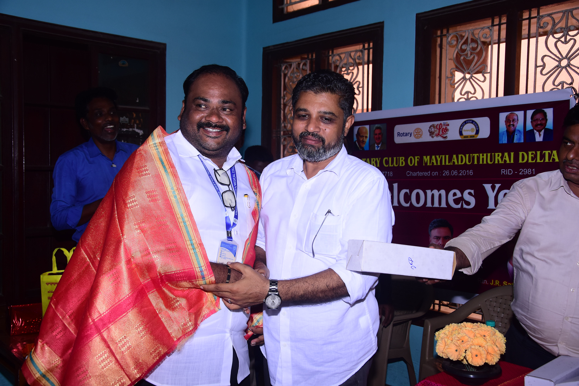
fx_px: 603
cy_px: 193
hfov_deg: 51.3
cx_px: 290
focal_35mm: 38
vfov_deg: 35.5
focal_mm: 25
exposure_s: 1/125
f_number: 6.3
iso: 640
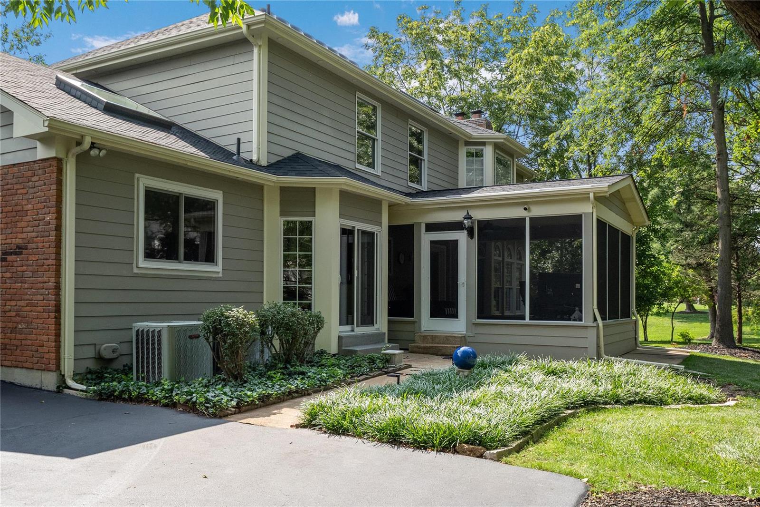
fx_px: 633
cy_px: 254
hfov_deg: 61.9
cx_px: 380
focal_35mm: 30
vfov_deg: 43.6
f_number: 6.3
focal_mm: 15
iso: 400
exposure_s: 1/500
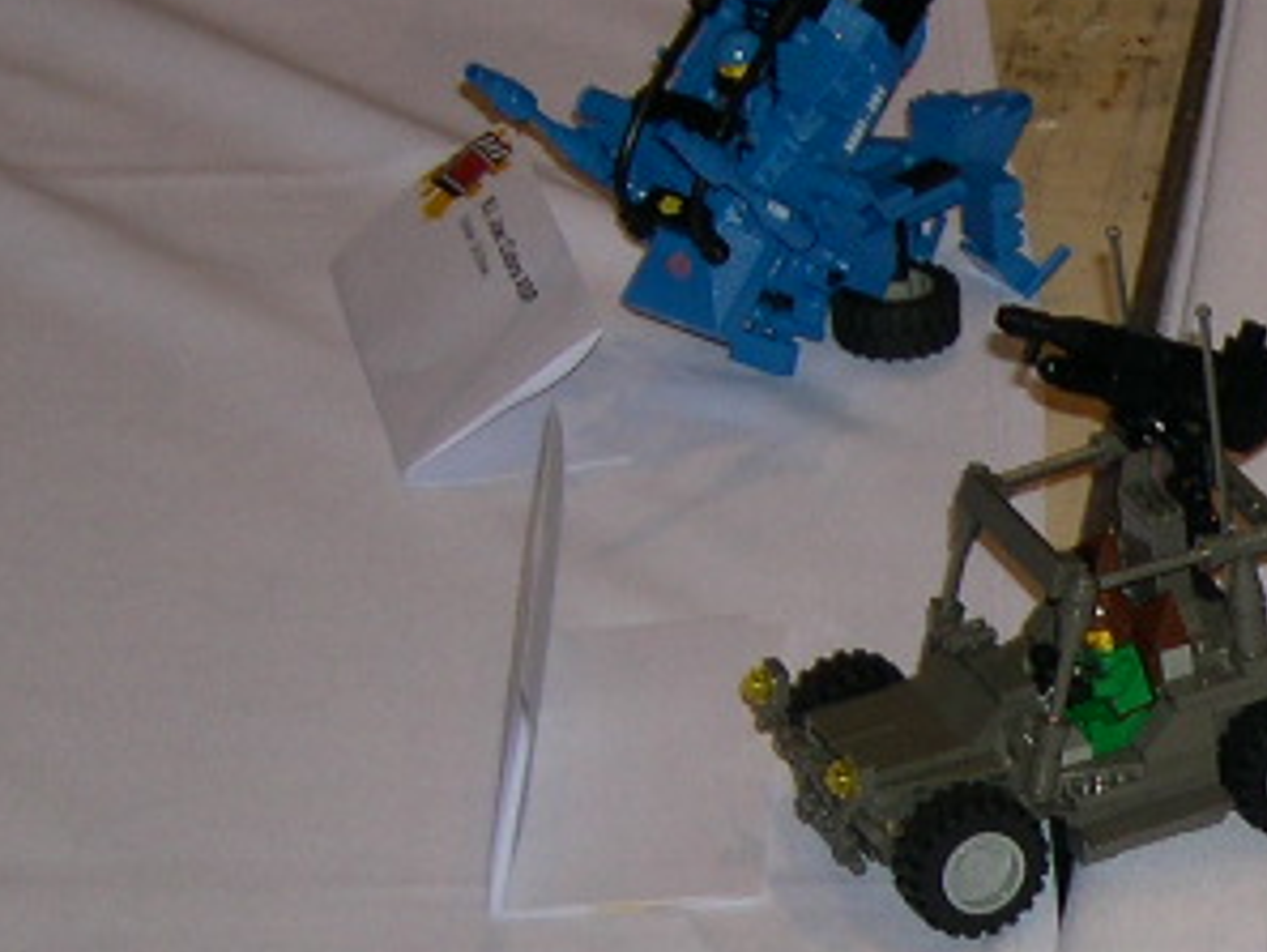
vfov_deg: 8.2
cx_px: 1937
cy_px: 1127
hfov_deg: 10.6
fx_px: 6554
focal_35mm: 179
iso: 100
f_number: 3.2
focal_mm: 11.1
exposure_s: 1/60
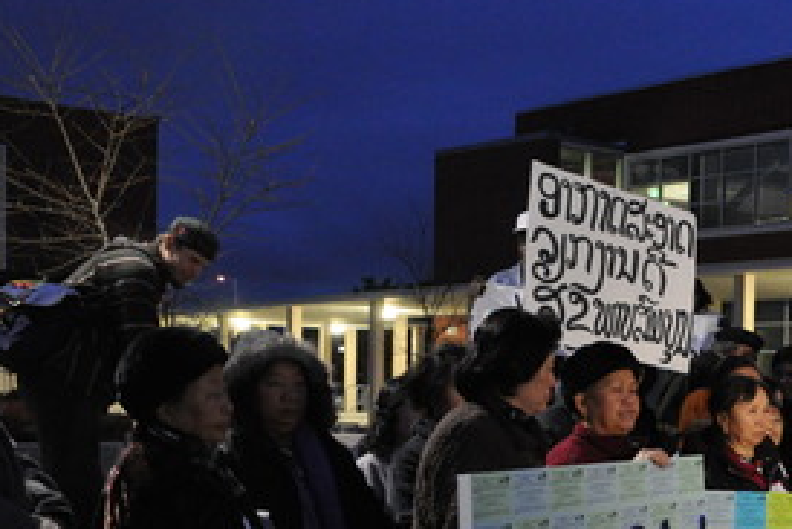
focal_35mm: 63
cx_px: 731
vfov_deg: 20.9
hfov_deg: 30.3
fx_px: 1387
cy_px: 525
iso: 1600
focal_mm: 18
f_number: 3.5
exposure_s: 1/25
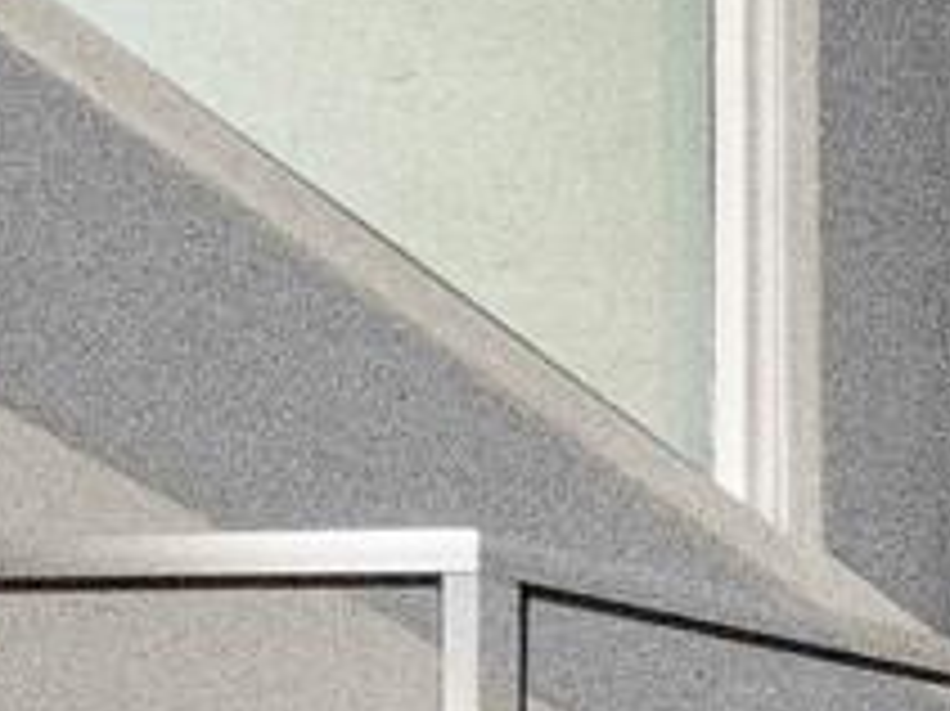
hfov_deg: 12.5
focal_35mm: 106
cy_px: 1912
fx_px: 2907
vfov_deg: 10.9
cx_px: 2526
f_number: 8
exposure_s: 1/125
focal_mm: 7
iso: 12800
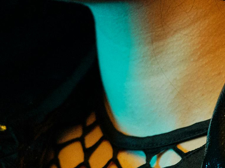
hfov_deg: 9.2
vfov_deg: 7.3
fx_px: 1312
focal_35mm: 202
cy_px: -5
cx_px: -217
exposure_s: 1/100
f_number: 2.2
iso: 50
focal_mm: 4.15
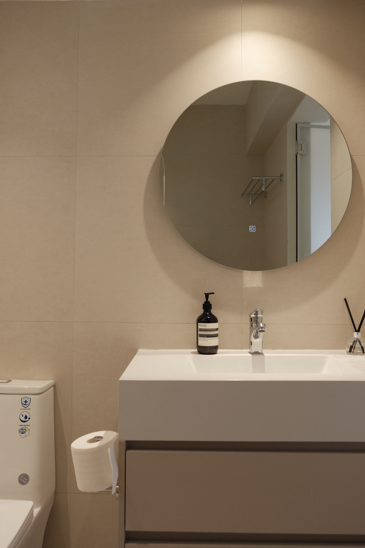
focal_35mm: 24
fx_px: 365
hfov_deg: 53.1
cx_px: 182
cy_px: 274
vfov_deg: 73.7
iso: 640
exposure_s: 1/250
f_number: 2
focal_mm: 16
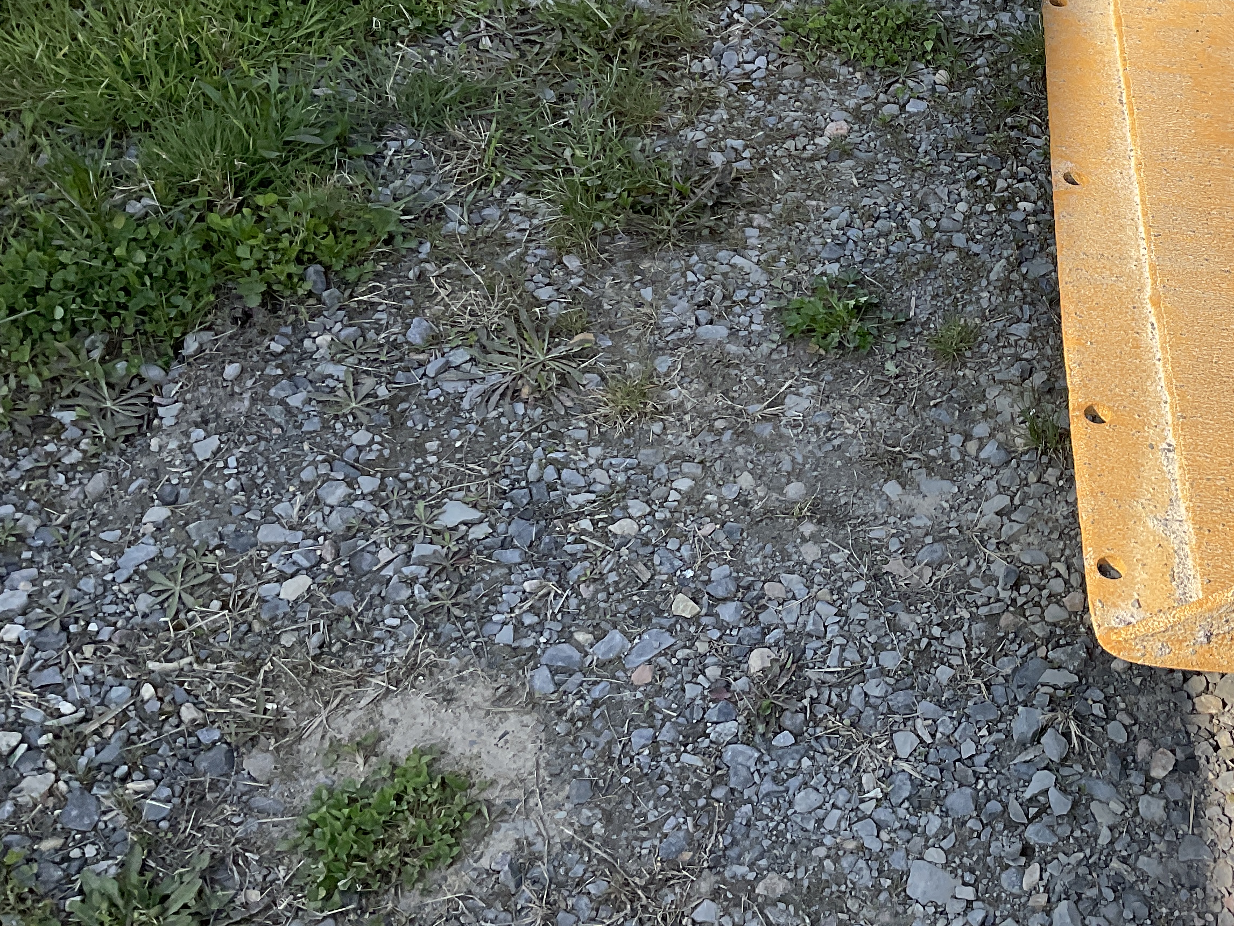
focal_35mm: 51
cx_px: 1026
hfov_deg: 36.0
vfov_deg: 28.3
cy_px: 267
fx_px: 1818
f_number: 1.8
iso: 16
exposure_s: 1/1098
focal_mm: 3
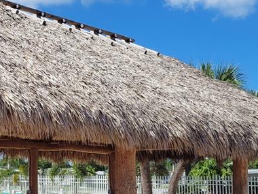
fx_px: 522
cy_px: 140
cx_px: 26
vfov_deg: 20.9
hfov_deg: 26.8
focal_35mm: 70
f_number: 1.8
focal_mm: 5.4
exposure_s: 1/3059
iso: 40
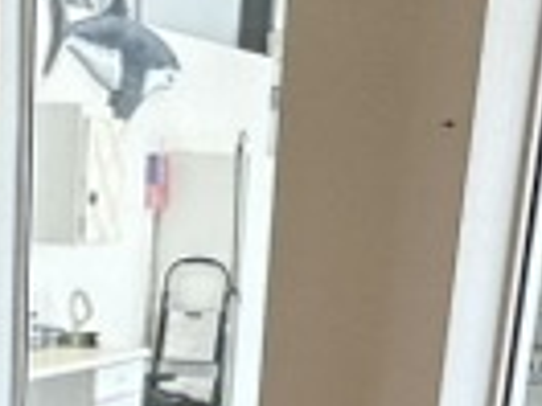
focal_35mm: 109
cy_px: 841
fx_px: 1707
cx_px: -33
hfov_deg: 17.5
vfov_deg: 11.9
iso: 125
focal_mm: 2.22
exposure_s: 1/120
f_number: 2.2
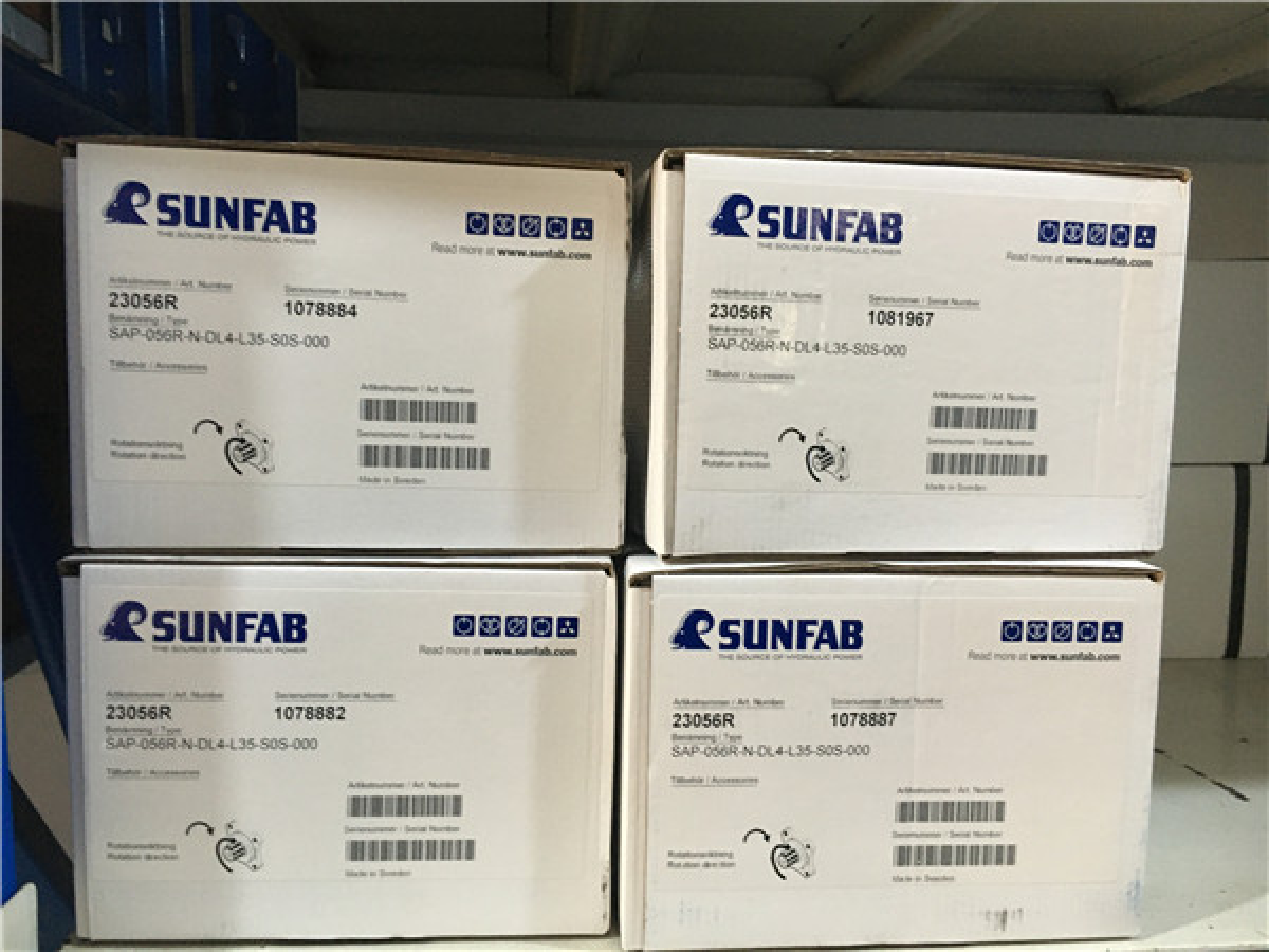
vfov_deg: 48.2
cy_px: 476
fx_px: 1063
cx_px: 634
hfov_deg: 61.7
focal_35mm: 29
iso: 200
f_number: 2.2
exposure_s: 1/20
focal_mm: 4.15
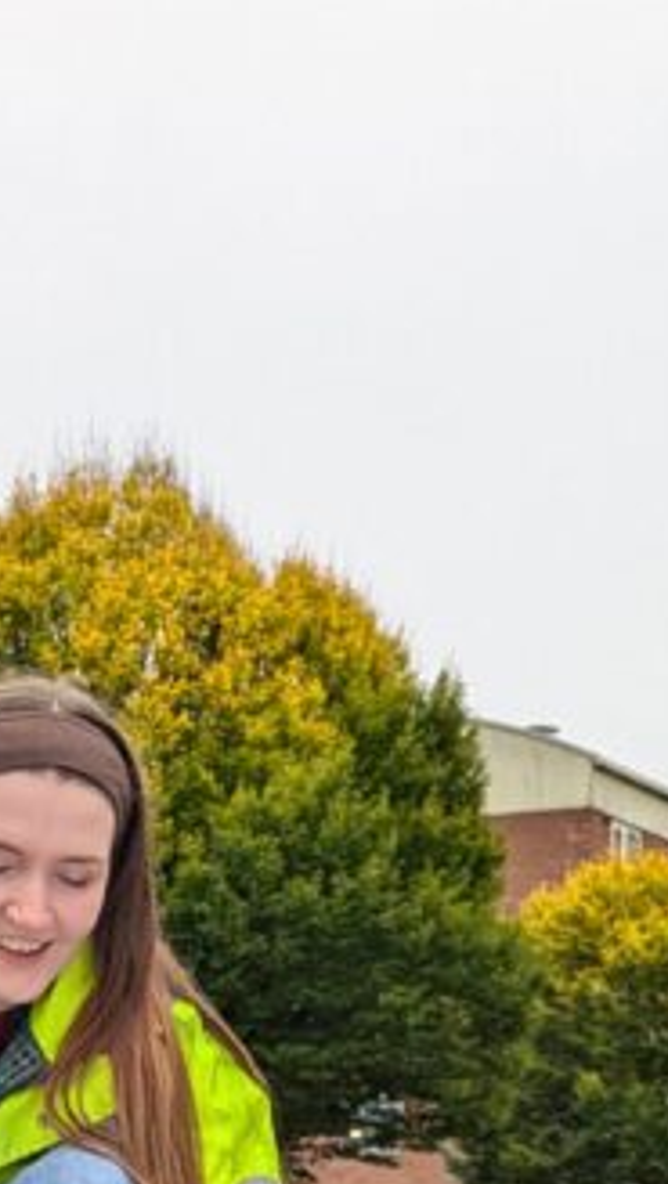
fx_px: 2671
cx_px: 231
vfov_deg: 23.4
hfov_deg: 14.2
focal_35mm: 85
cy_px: 1312
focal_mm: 5.43
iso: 68
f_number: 1.89
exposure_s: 1/216
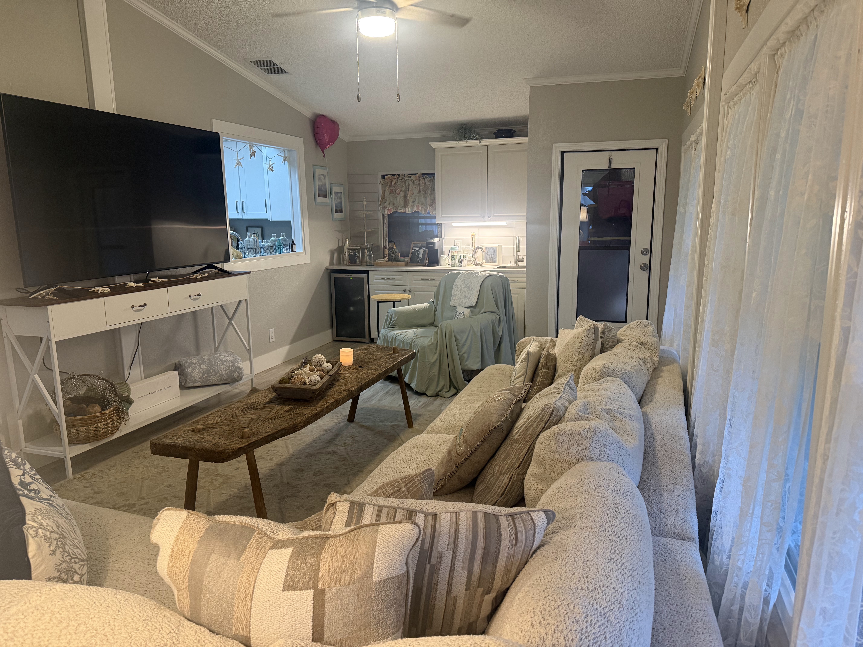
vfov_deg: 56.8
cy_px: 324
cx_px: 432
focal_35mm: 24
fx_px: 598
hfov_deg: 71.6
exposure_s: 1/60
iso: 320
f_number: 1.78
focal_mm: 6.76
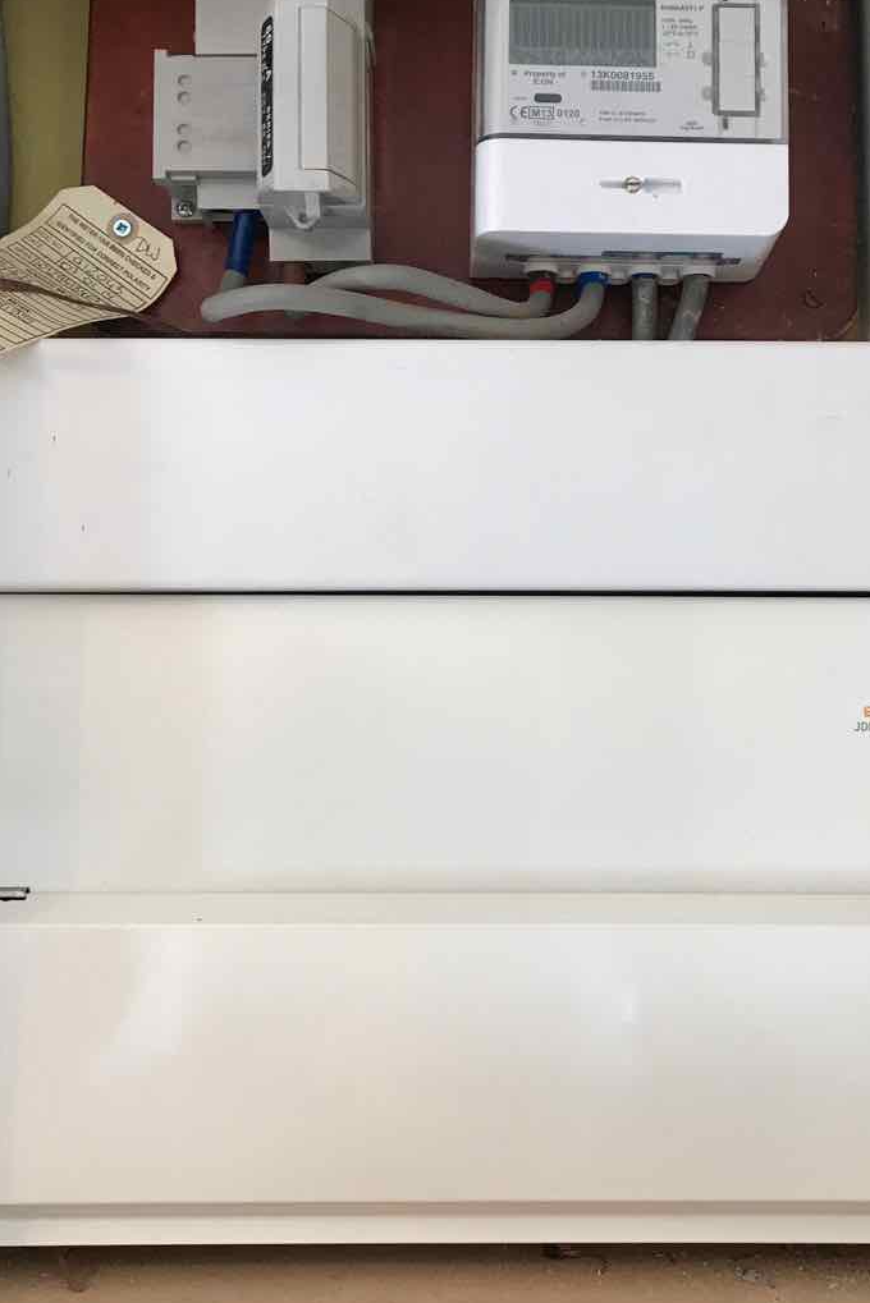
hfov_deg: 34.2
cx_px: 489
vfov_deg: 49.3
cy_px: 536
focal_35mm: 39
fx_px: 1413
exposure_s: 1/33
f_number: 1.8
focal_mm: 3.99
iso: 40
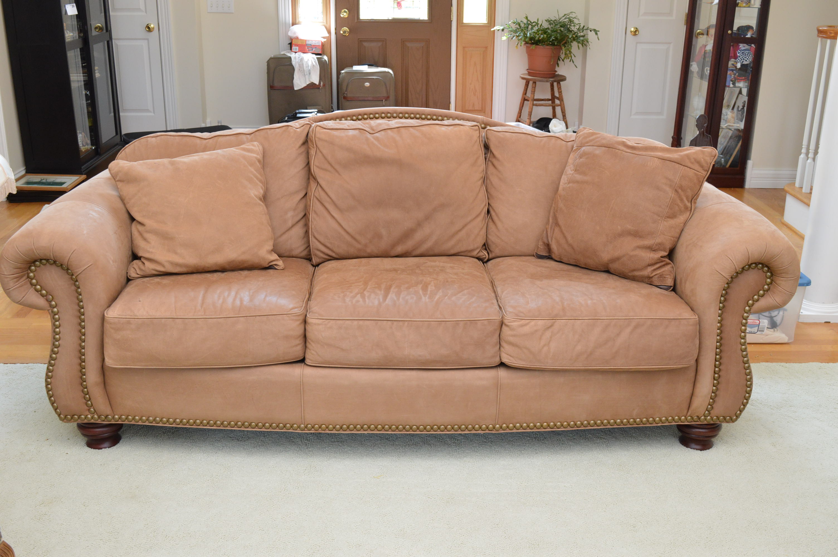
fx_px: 872
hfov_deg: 51.3
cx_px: 419
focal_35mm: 38
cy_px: 278
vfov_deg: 35.4
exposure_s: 1/80
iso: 800
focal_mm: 25
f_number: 6.3
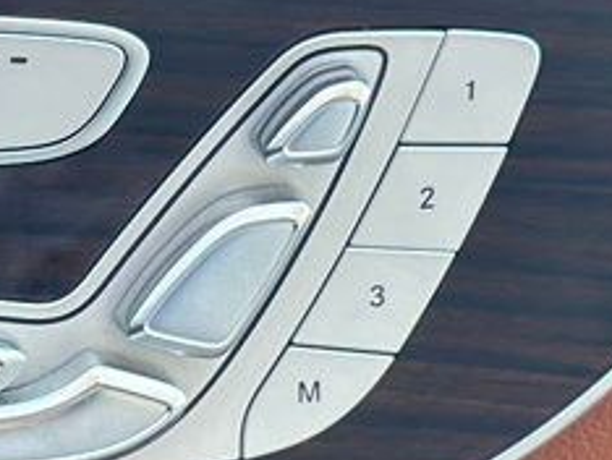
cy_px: 614
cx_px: -442
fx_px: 3717
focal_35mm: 210
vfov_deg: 7.0
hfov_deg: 9.1
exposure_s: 1/219
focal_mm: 6.86
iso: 80
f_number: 1.78
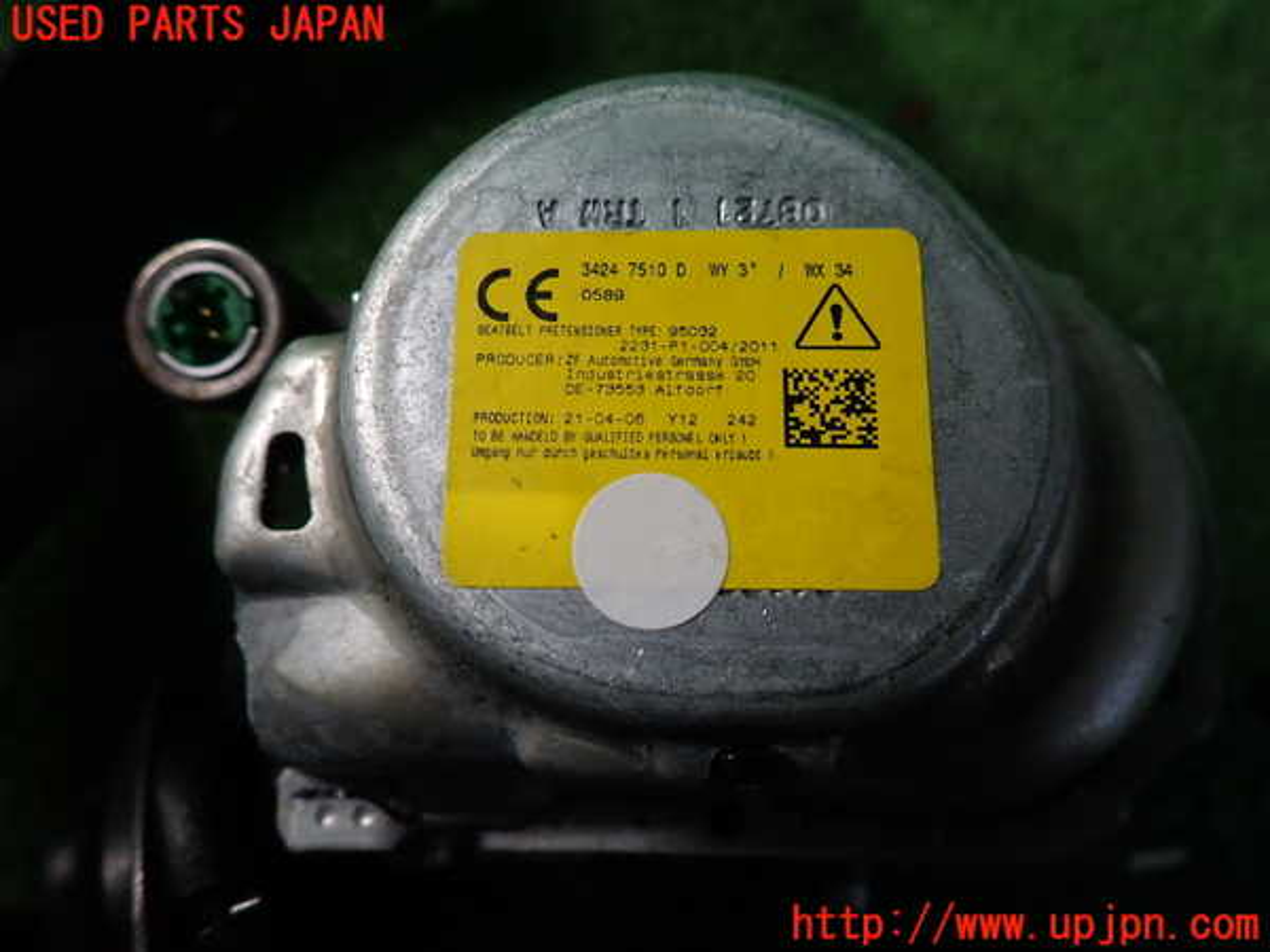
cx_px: 635
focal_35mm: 25
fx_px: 917
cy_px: 476
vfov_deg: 54.9
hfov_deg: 69.4
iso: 200
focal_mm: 4.5
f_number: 2
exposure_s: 1/60
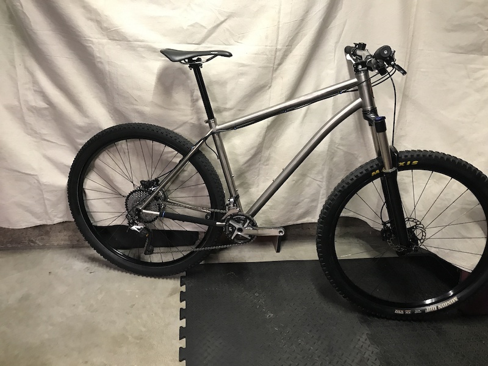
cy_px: 183
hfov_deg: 63.4
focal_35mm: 28
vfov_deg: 49.7
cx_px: 244
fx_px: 395
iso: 64
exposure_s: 1/15
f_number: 1.8
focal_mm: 3.99
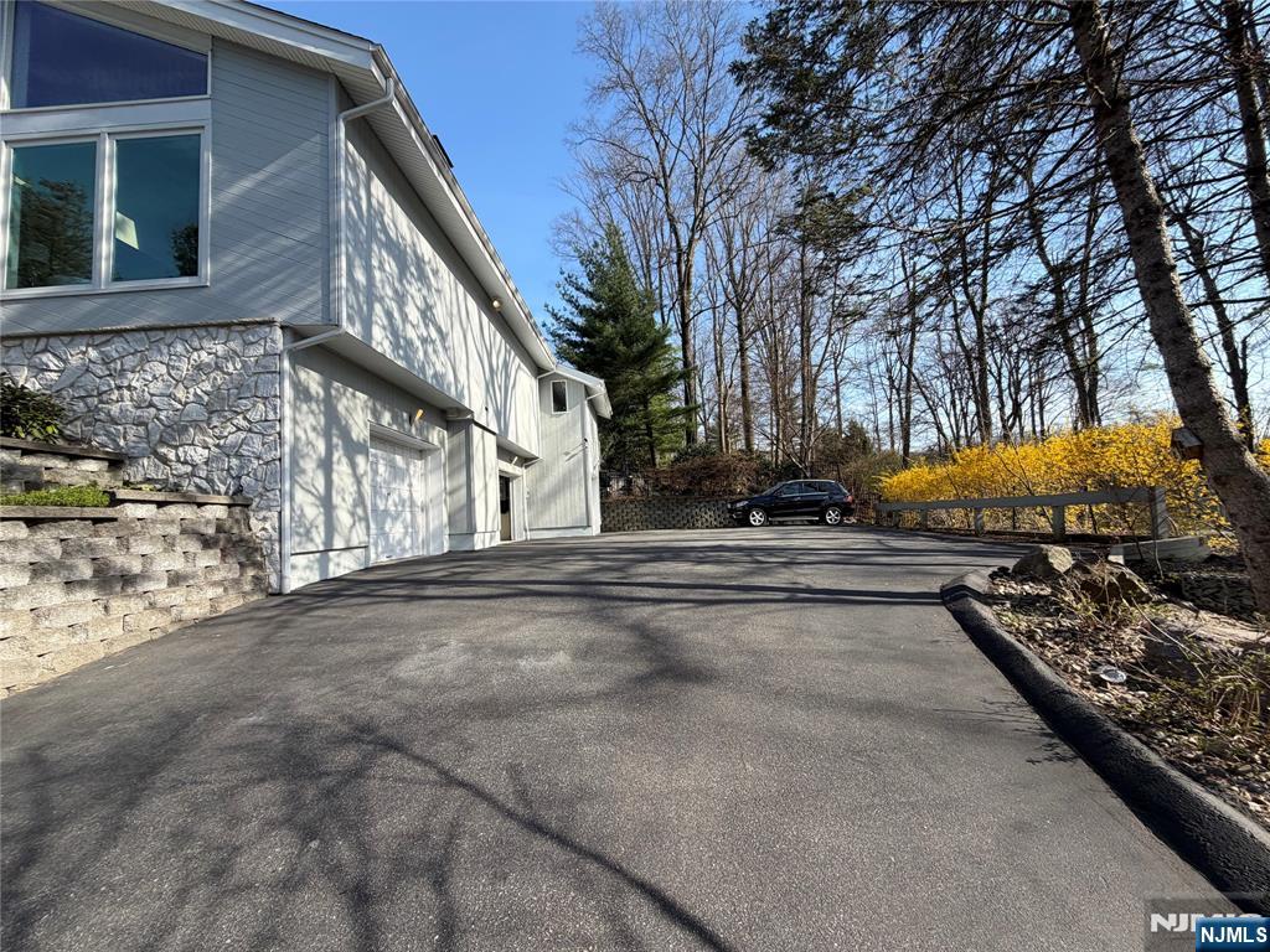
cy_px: 476
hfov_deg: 102.1
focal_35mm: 14
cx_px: 635
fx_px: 514
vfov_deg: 85.7
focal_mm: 2.22
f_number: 2.2
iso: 40
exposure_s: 1/531
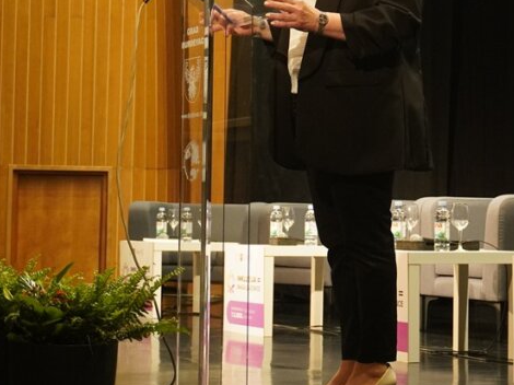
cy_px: 124
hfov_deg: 17.9
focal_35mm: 110
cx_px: 302
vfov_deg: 13.4
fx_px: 1633
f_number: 5.6
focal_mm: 35
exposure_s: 1/30
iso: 2000
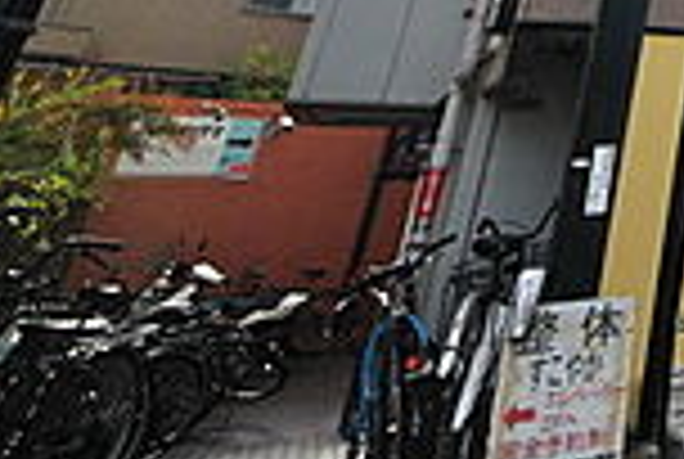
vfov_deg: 24.8
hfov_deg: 30.4
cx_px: 994
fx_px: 761
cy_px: -250
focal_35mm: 40
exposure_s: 1/200
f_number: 10
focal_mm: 8
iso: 200
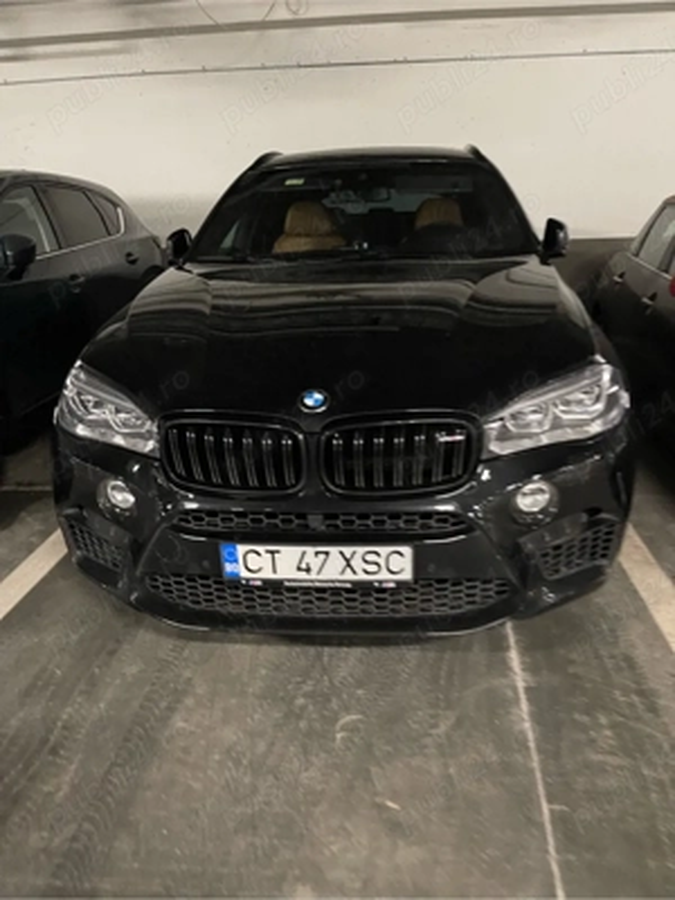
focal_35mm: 25
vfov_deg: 69.4
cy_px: 450
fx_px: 650
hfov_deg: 54.9
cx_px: 338
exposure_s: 1/30
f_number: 1.6
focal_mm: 5.1
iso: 800
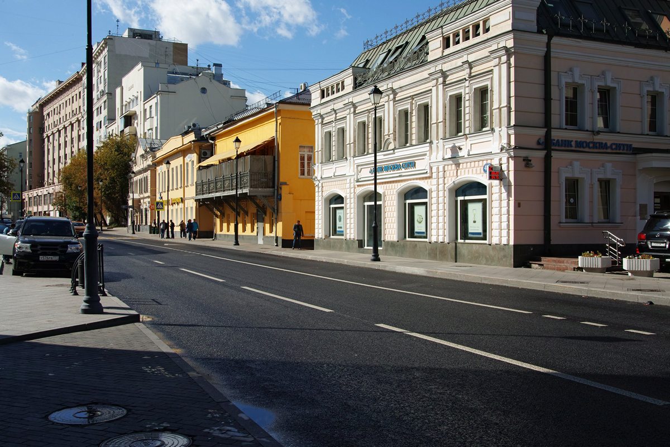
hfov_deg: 51.9
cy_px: 224
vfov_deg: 35.9
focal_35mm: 37
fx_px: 689
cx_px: 335
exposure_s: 1/200
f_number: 10
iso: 100
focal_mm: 28
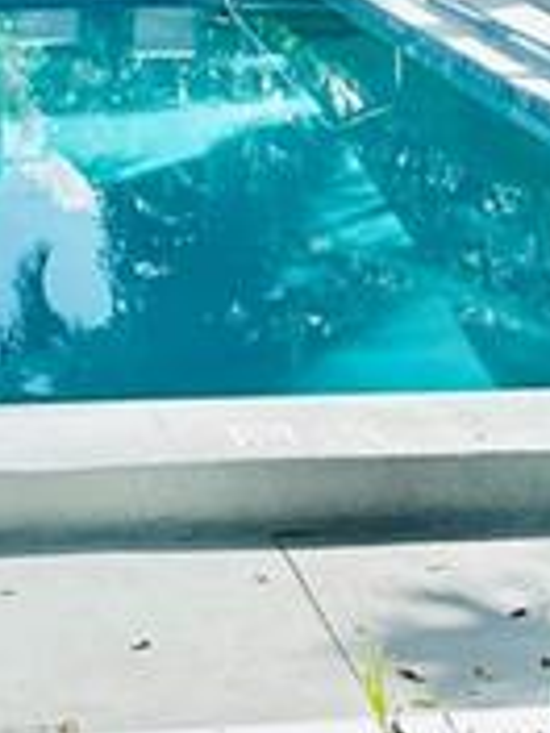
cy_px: -321
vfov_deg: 17.1
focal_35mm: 105
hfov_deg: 14.0
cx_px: 58
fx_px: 2224
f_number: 1.78
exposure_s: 1/4762
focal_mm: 6.86
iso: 80
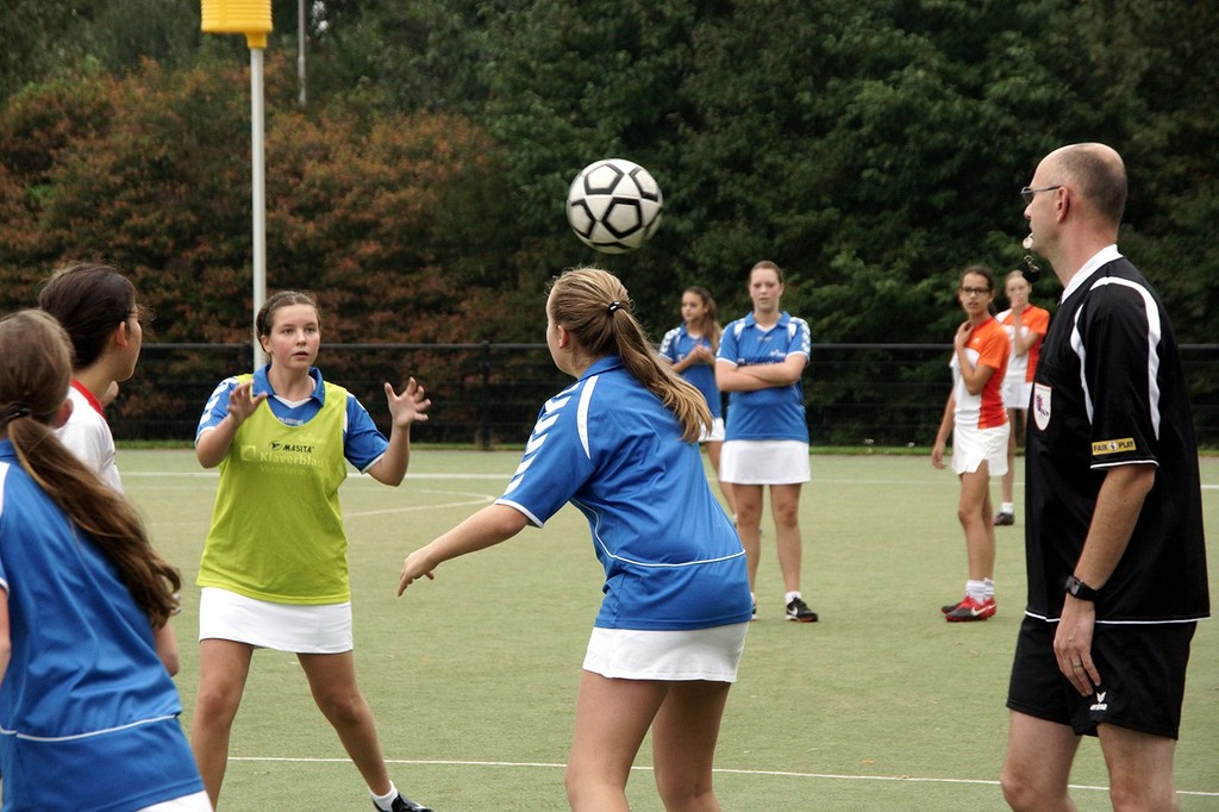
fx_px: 5585
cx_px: 610
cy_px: 406
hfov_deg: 12.5
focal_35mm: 165
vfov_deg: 8.3
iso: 640
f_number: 8
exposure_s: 1/250
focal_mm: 110
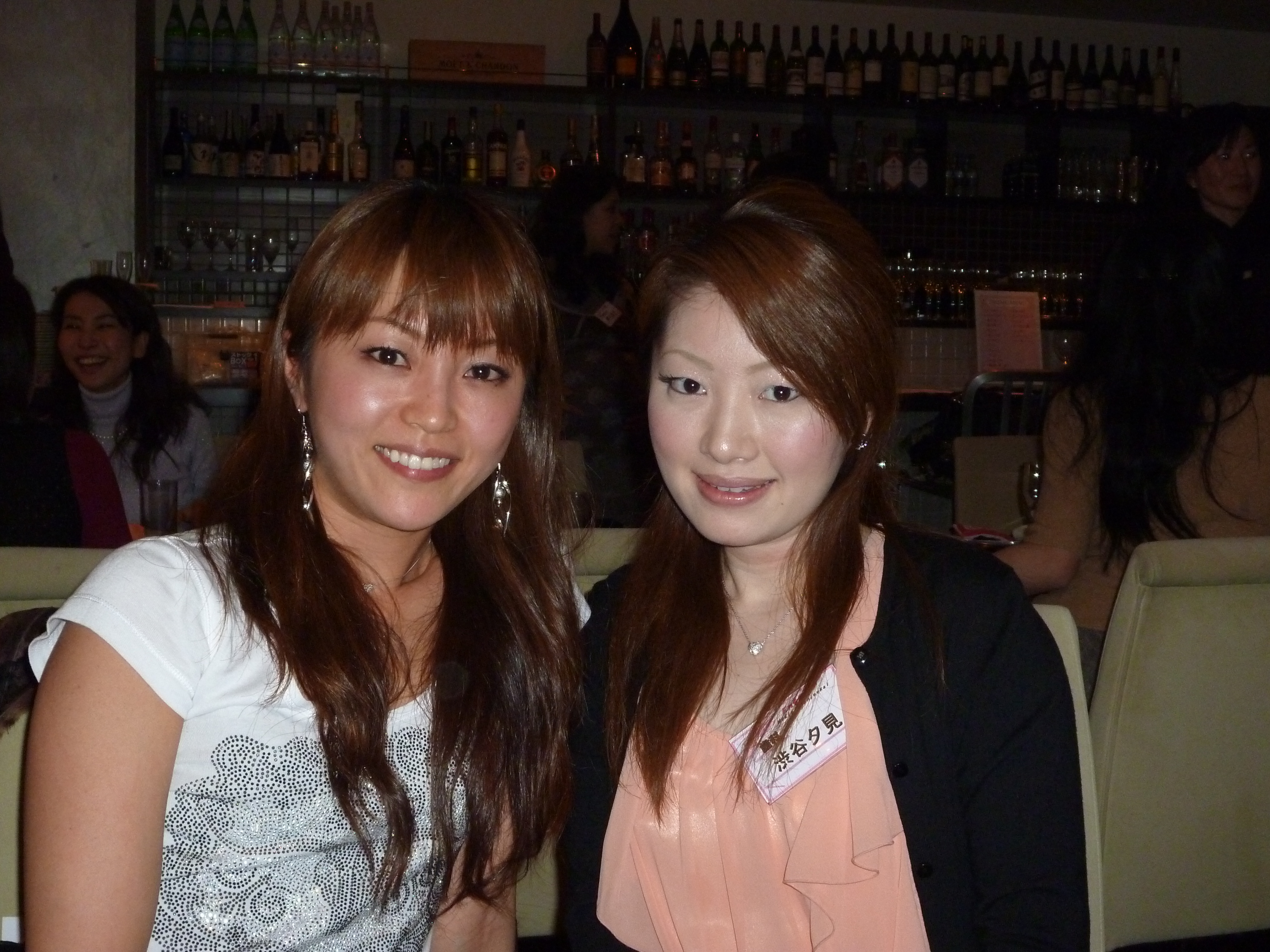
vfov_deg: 30.9
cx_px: 635
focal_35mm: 47
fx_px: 1724
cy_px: 476
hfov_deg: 40.4
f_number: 3.9
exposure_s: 1/40
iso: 400
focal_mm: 8.3
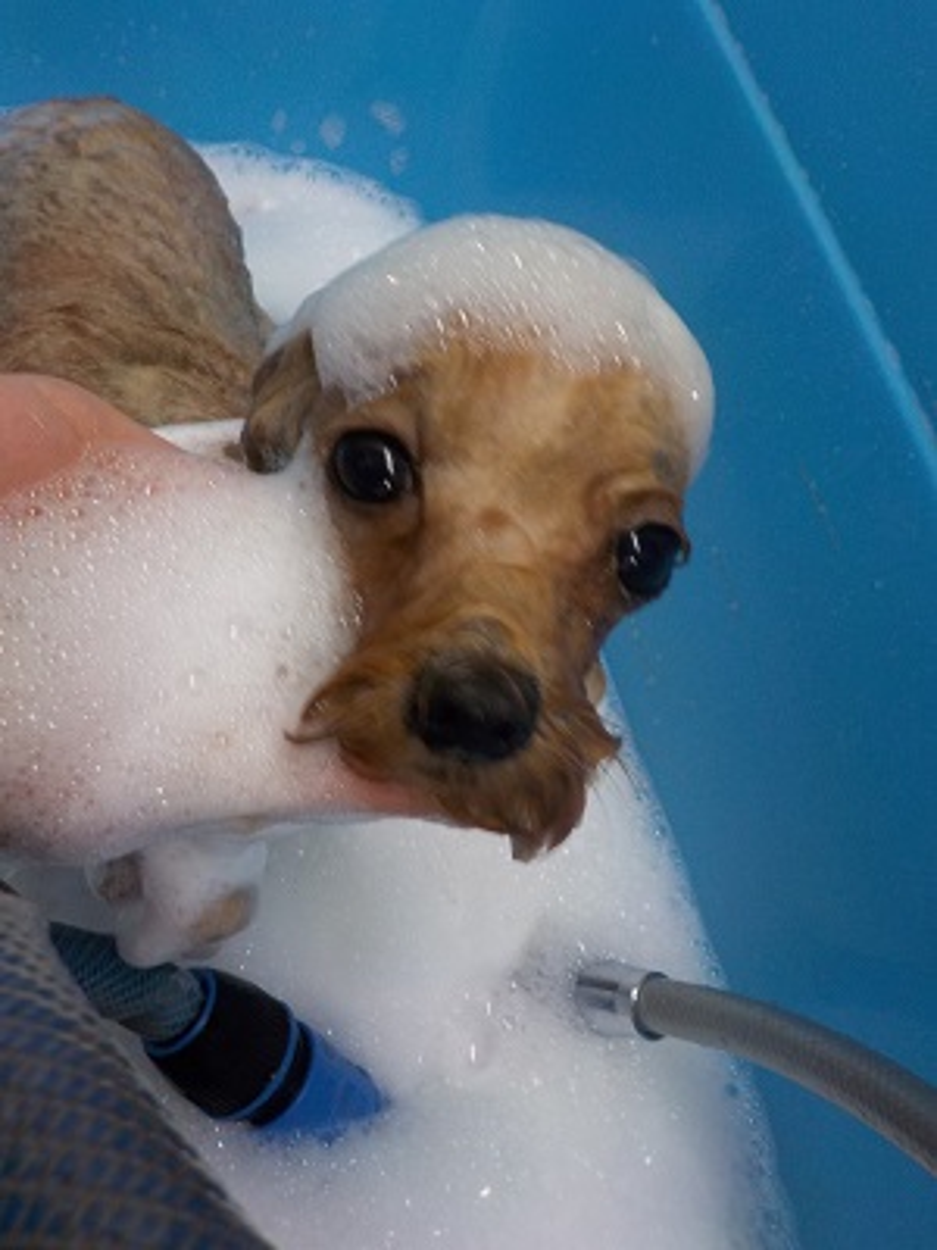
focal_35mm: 30
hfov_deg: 46.8
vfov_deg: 60.0
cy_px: 625
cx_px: 468
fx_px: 1083
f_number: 3.3
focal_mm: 4.1
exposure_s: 1/30
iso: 180
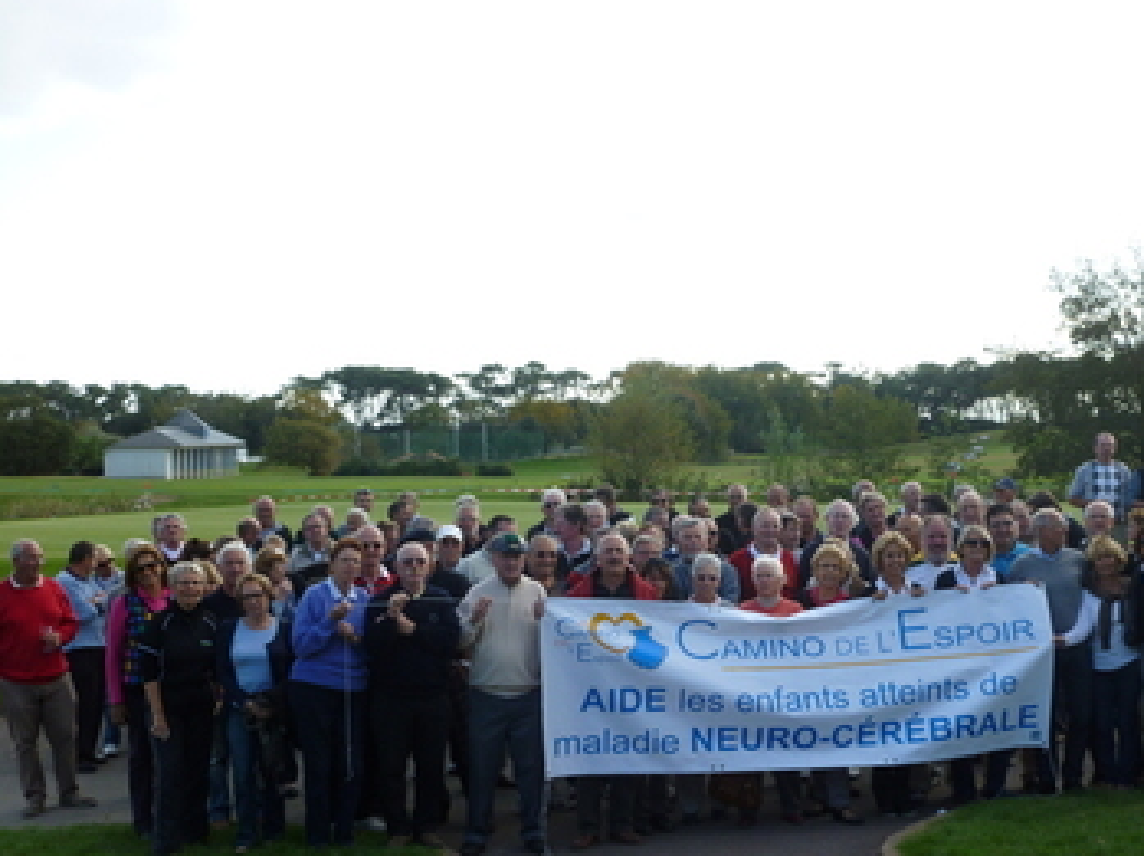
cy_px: 510
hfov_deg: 37.4
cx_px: 698
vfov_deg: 28.4
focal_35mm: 51
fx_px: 1684
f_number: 3.7
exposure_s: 1/320
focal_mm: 7.4
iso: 100
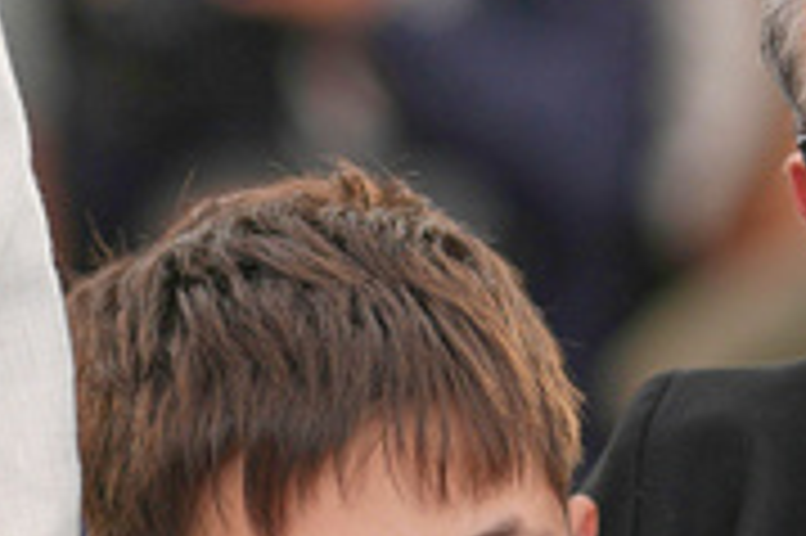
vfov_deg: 2.8
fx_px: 10893
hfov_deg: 4.2
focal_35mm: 487
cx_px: 113
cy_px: 642
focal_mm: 85
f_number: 1.4
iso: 200
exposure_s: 1/5000
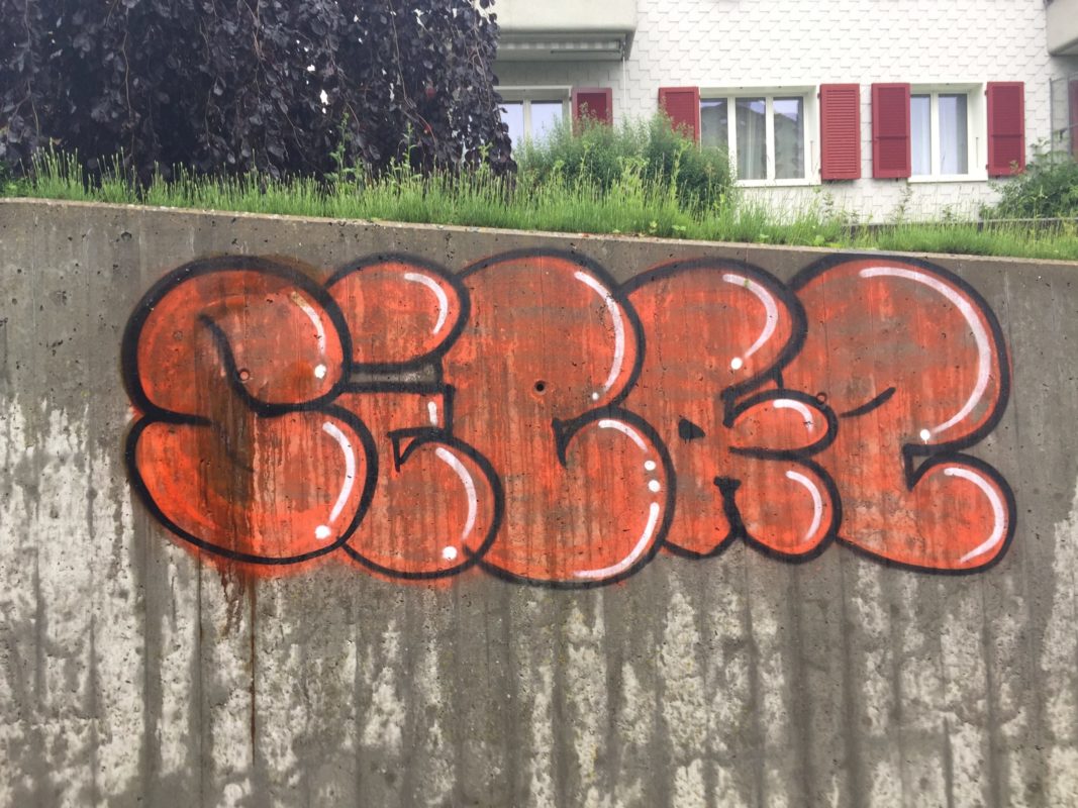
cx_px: 539
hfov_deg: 61.7
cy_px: 404
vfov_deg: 48.2
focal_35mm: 29
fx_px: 903
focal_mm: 4.15
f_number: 2.2
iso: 40
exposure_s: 1/100
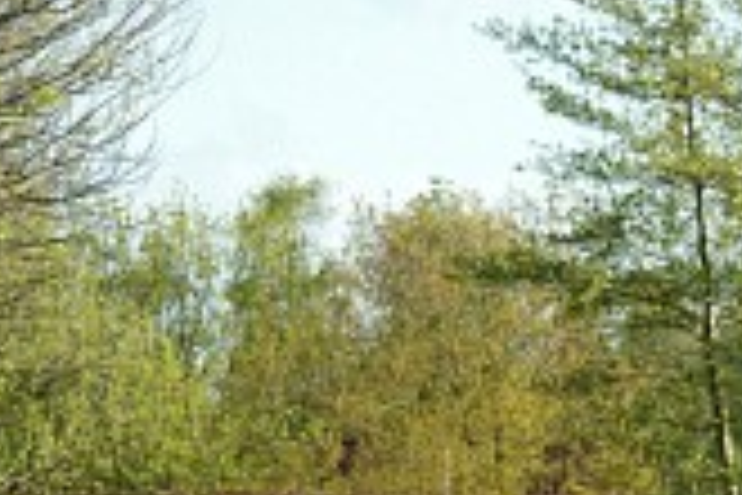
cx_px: 796
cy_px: 529
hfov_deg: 4.0
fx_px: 10573
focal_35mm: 513
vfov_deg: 2.7
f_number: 6
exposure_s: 1/180
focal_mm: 125
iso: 200
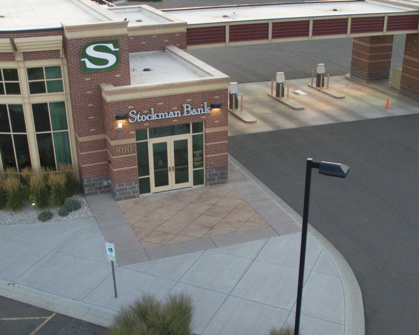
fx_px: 583
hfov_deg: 39.5
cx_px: 206
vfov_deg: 31.7
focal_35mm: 47
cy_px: 235
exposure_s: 1/100
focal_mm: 3.61
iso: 179
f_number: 2.8
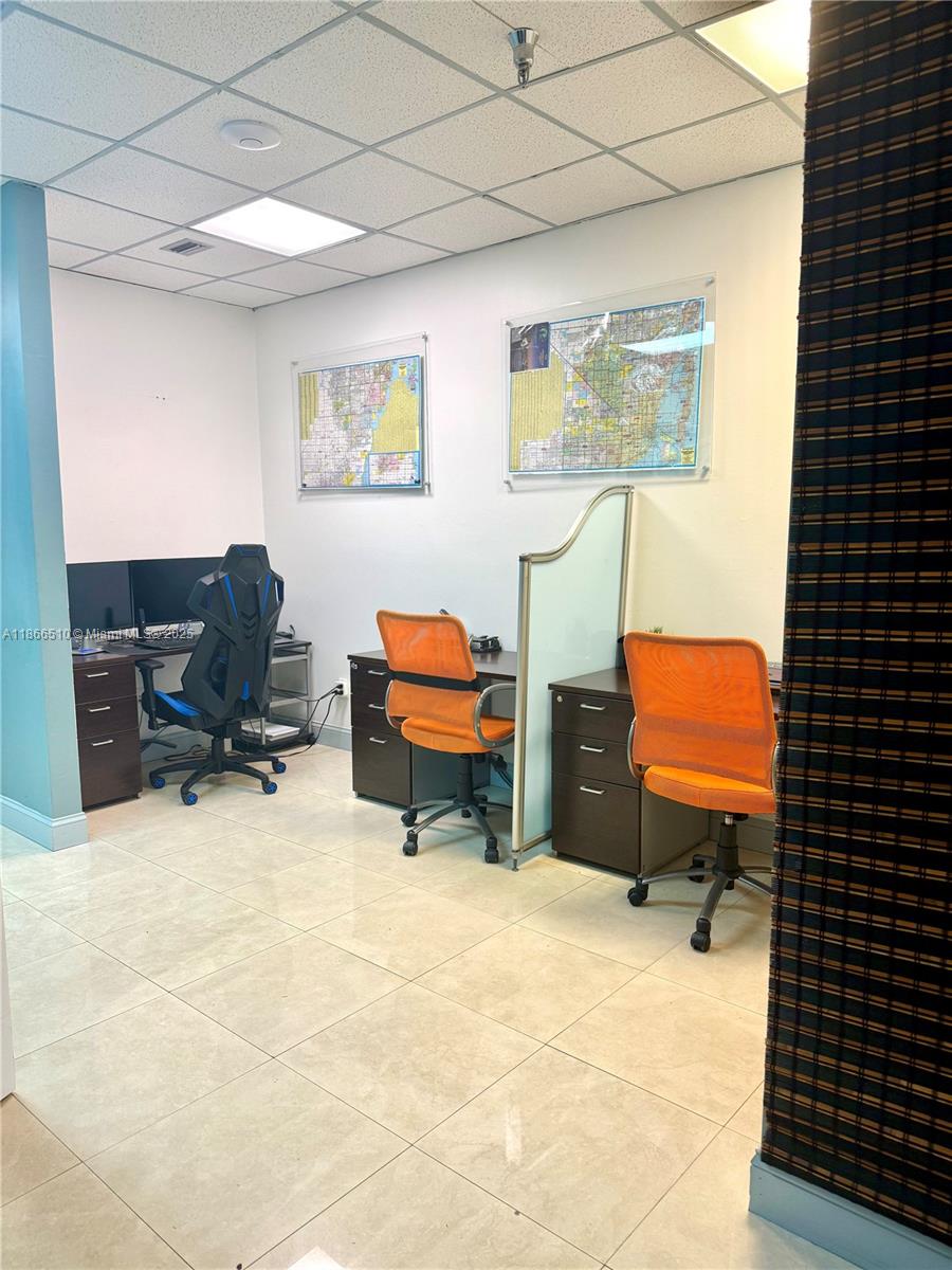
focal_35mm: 24
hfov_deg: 56.8
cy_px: 635
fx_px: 880
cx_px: 476
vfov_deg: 71.6
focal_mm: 6.76
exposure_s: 1/60
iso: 125
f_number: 1.78
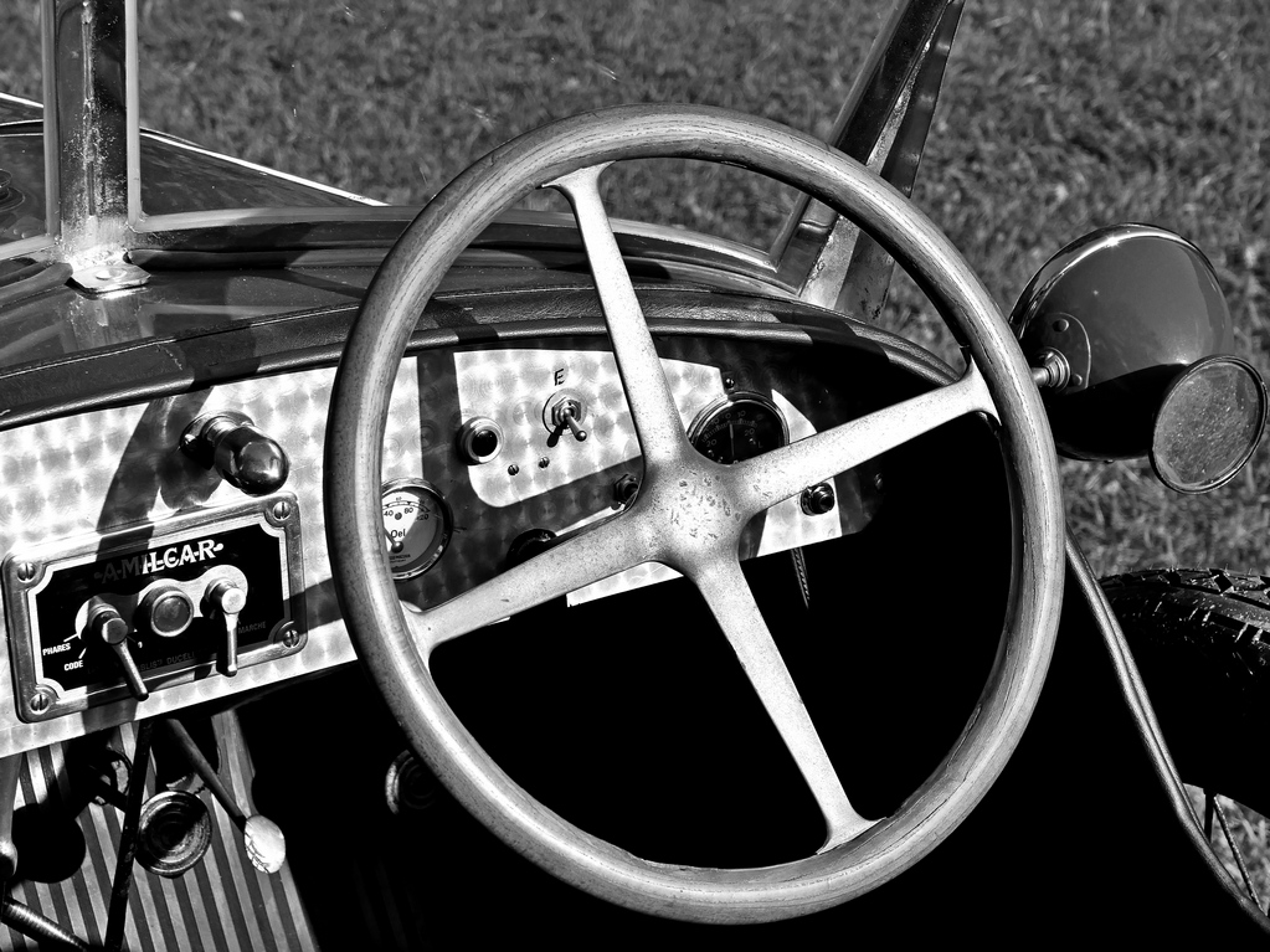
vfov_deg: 18.4
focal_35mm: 80
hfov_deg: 24.4
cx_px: 635
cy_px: 476
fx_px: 2935
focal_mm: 40
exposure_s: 1/400
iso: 200
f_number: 7.1
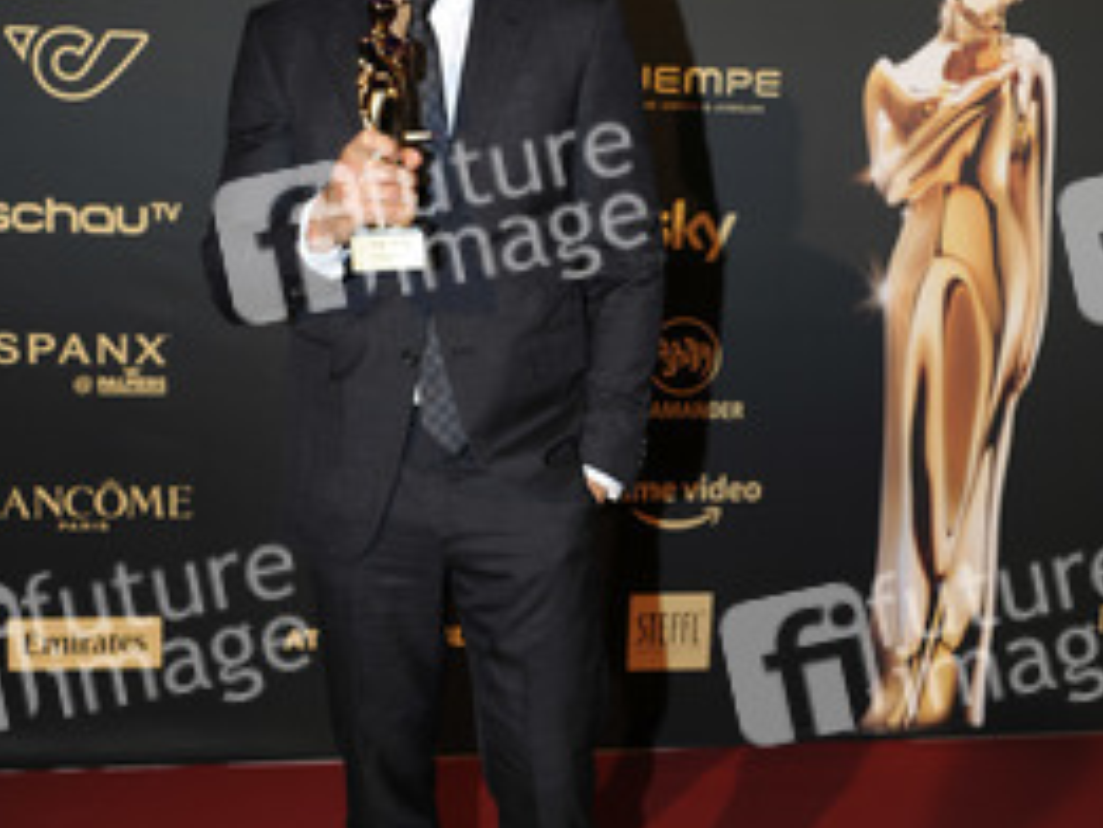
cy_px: 435
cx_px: 556
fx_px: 1690
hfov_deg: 36.2
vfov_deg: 27.5
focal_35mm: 53
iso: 800
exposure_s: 1/250
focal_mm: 36
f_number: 4
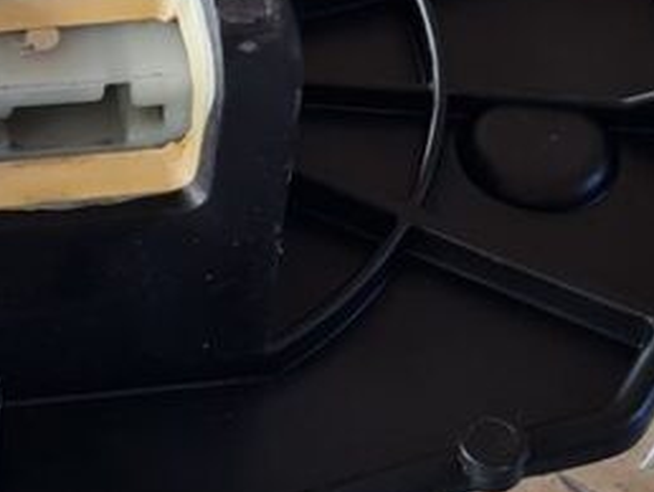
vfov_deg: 10.5
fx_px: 2666
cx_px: -71
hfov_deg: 13.7
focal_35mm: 141
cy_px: 157
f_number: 1.8
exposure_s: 1/100
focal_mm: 5.4
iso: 100
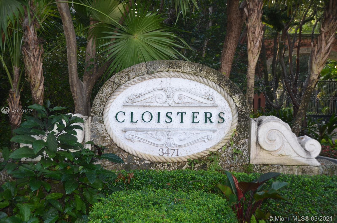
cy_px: 112
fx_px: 532
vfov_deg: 23.7
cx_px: 168
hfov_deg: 35.1
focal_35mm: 57
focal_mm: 38
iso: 280
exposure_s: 1/125
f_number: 4.2
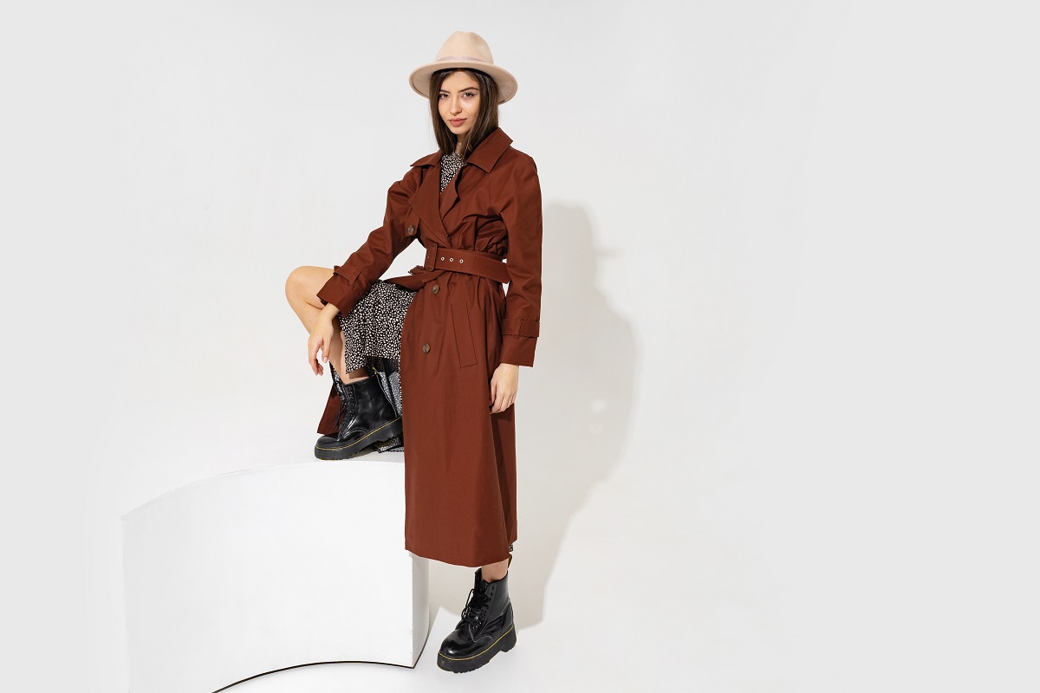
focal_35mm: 35
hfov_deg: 54.4
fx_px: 1011
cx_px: 520
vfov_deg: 37.9
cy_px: 346
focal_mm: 35
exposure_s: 1/160
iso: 100
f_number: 11
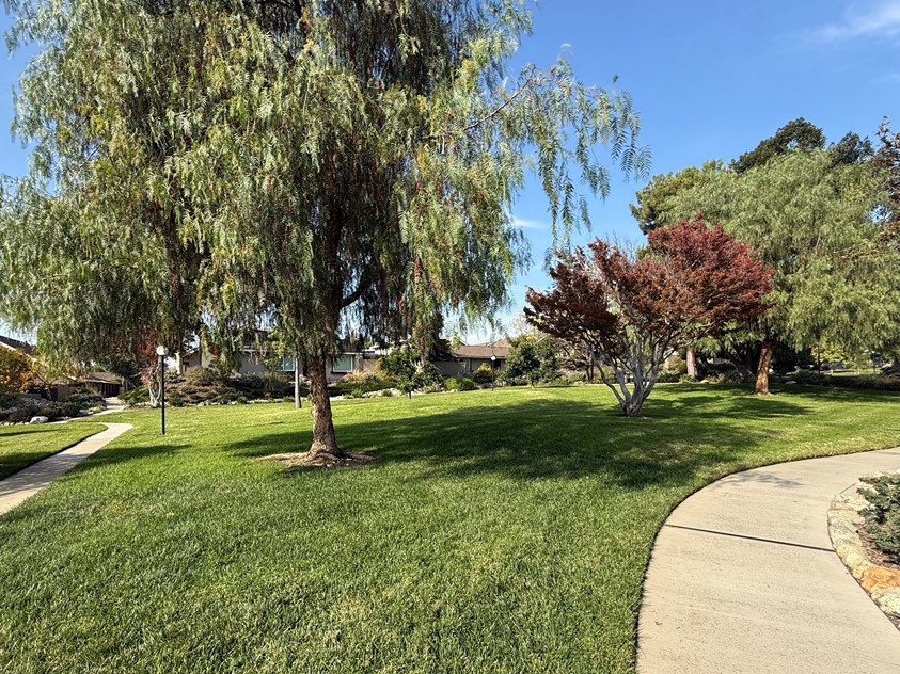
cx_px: 400
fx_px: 442
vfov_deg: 74.4
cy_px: 378
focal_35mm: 17
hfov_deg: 90.7
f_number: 2.2
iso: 50
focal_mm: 2.22
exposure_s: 1/770
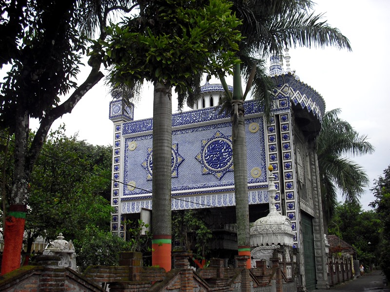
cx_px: 195
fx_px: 428
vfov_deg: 37.7
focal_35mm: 38
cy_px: 146
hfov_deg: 49.0
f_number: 2.8
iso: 100
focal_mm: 6.2
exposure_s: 1/400
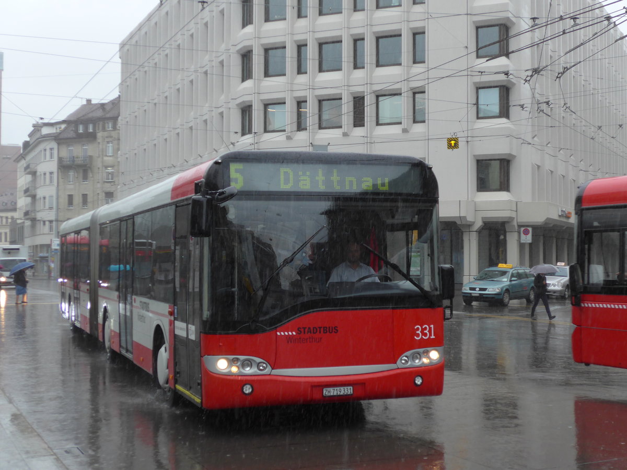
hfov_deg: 34.9
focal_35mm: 55
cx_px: 314
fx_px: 996
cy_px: 235
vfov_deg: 26.6
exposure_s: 1/250
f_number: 3.4
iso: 160
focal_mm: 11.3
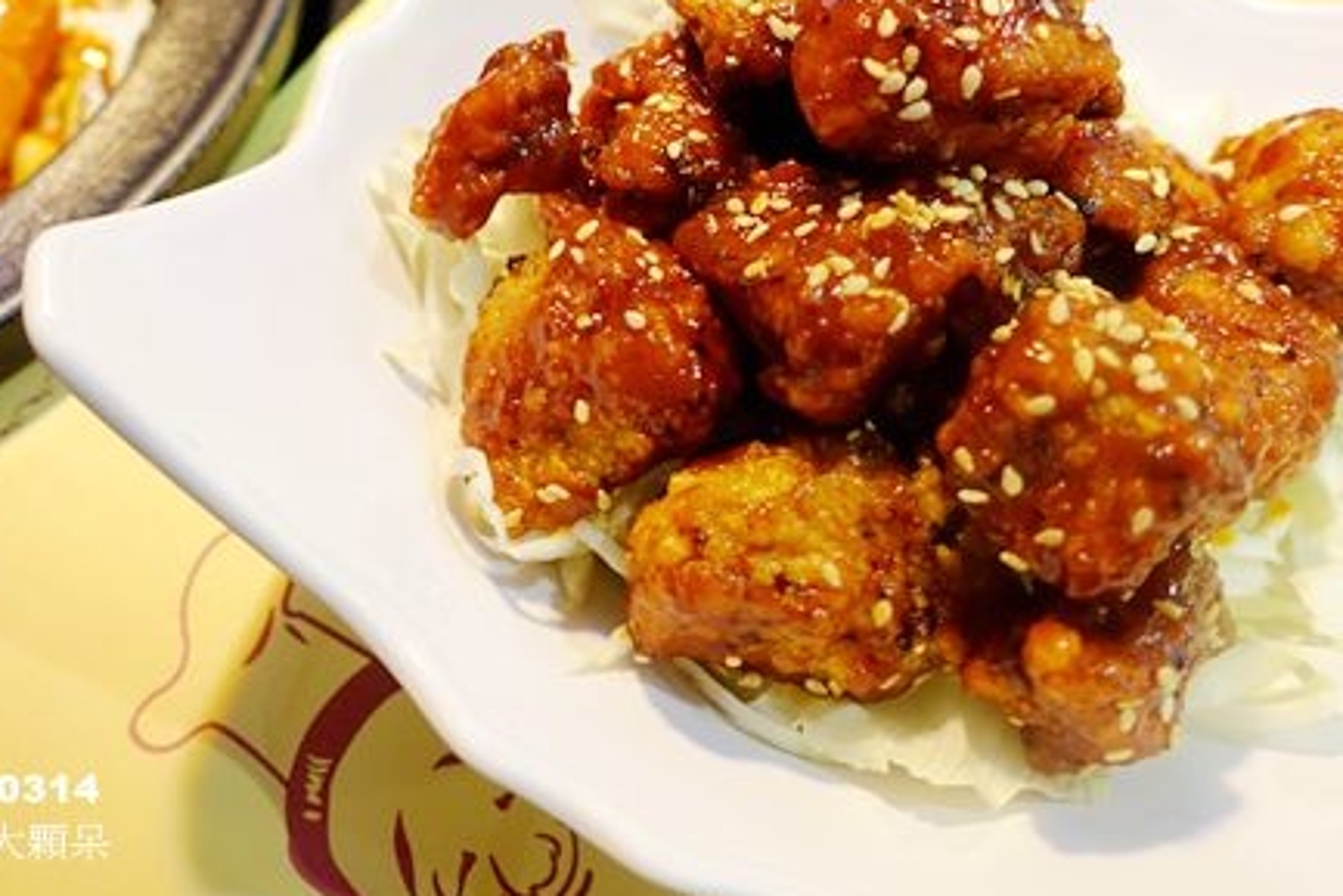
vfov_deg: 36.5
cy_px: 290
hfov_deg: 52.9
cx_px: 564
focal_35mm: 36
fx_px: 1343
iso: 800
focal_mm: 8.8
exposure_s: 1/20
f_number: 2.5
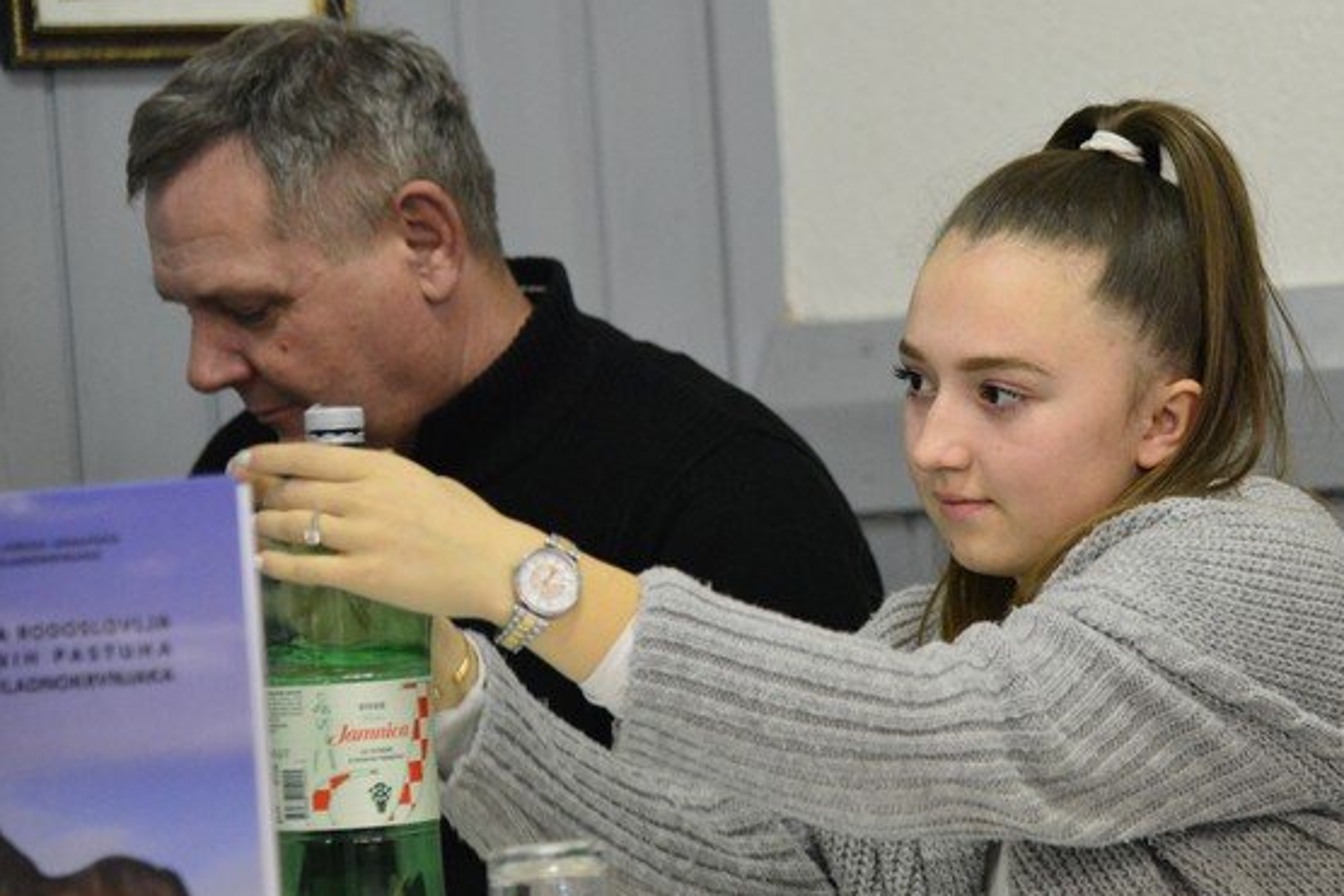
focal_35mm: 151
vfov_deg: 9.1
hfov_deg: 13.6
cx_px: 974
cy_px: 440
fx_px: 5638
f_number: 4
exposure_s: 1/125
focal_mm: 100
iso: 5000
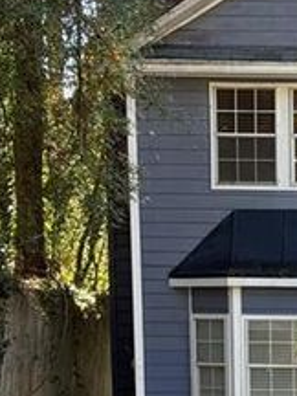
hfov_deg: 9.8
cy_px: 525
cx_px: 429
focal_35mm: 148
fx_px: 1693
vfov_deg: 12.9
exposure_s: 1/450
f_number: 1.78
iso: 64
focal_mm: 6.76
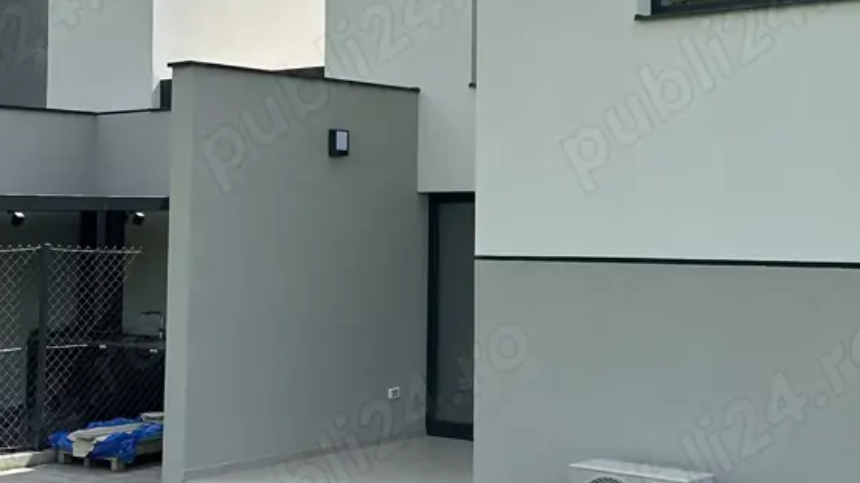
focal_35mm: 63
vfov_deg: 19.0
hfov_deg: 33.2
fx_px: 1436
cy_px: 135
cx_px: 543
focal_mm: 6.86
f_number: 1.78
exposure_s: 1/4762
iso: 80
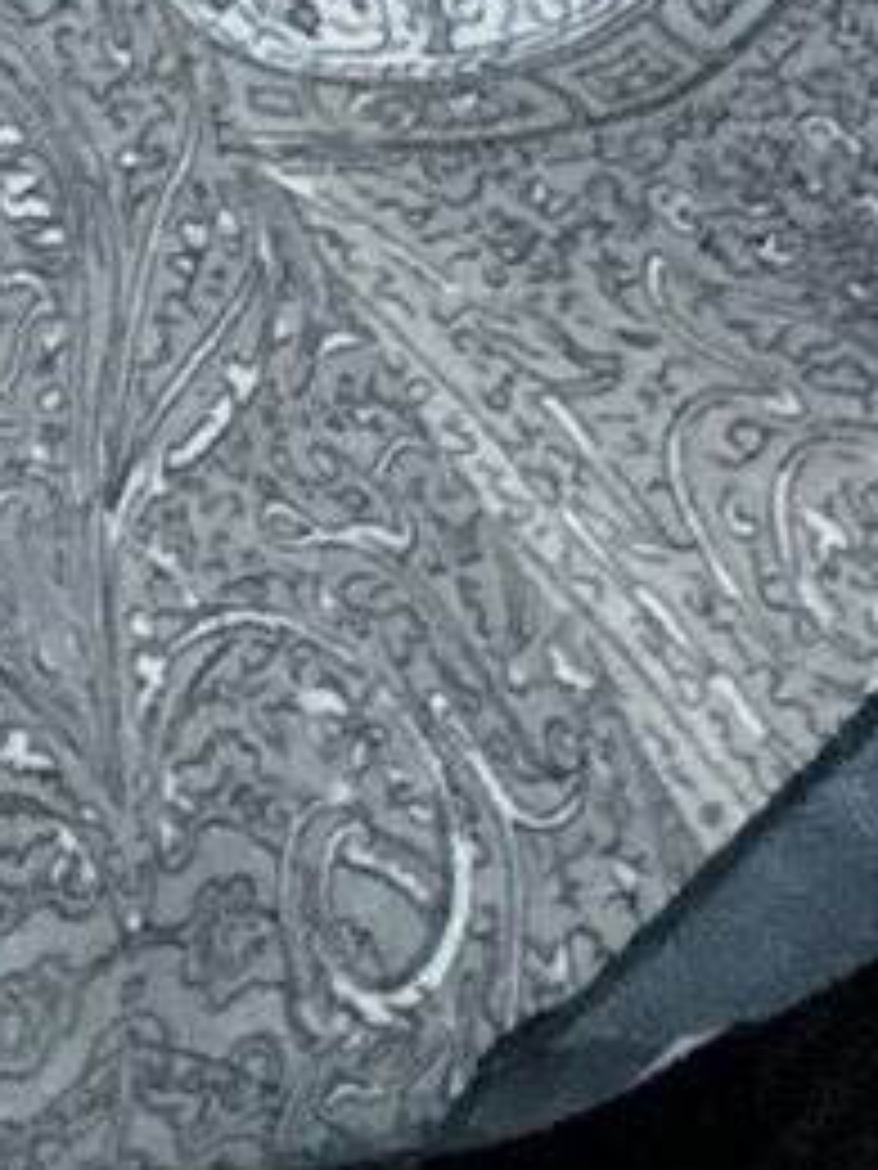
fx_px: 7981
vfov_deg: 7.0
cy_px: -2979
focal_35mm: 236
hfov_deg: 5.7
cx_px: 3039
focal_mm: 2.69
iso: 320
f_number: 1.9
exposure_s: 1/60
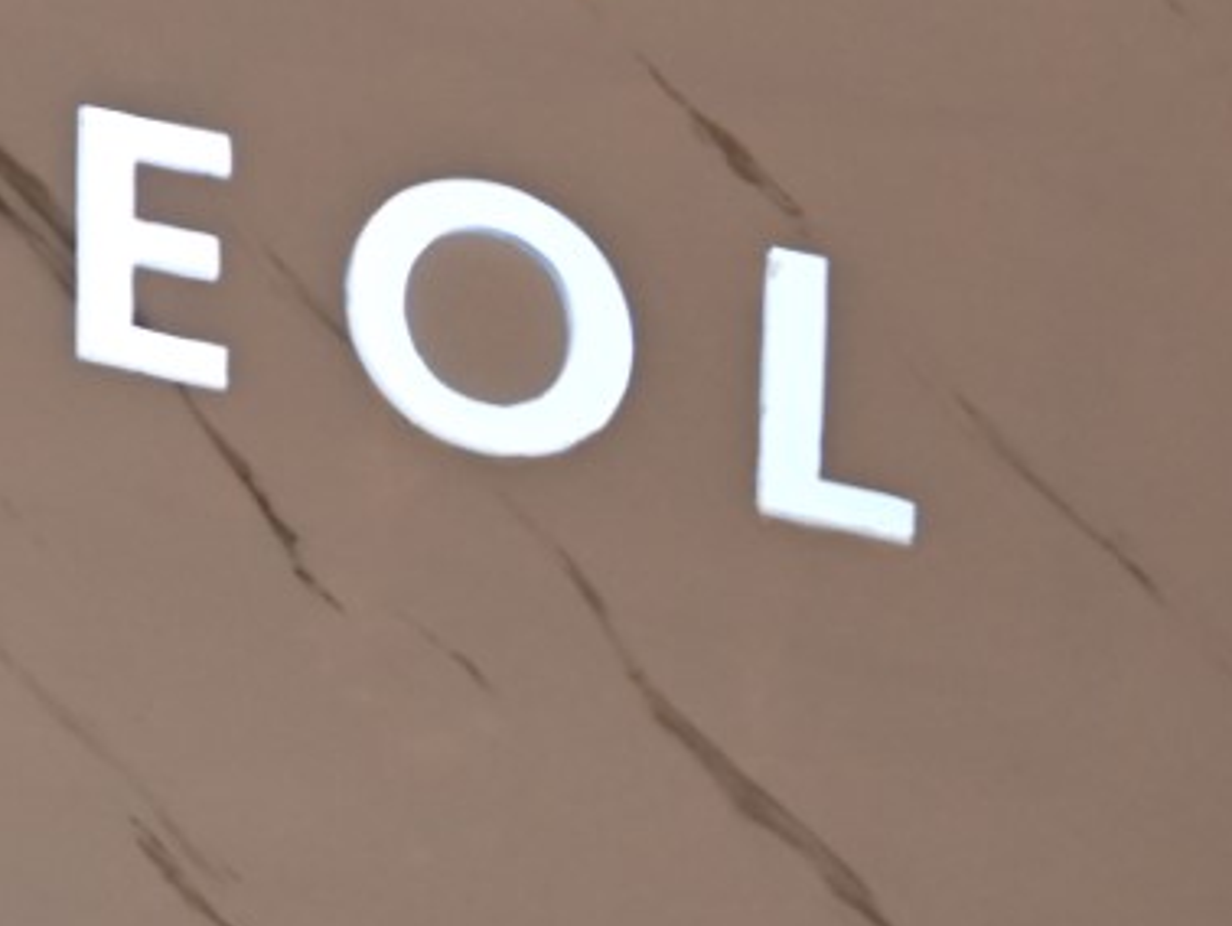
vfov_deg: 8.4
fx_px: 5912
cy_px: -1099
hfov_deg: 11.2
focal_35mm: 166
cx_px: -838
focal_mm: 34
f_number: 5
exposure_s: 1/80
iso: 1600
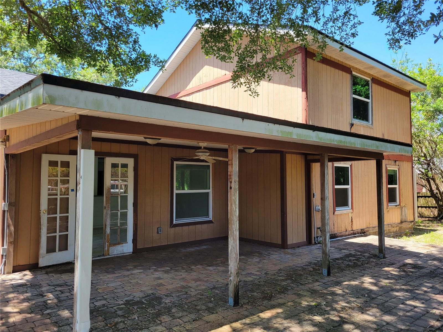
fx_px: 333
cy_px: 166
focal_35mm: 26
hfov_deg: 67.3
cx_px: 222
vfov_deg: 53.1
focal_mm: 5.4
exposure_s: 1/327
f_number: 1.8
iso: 40
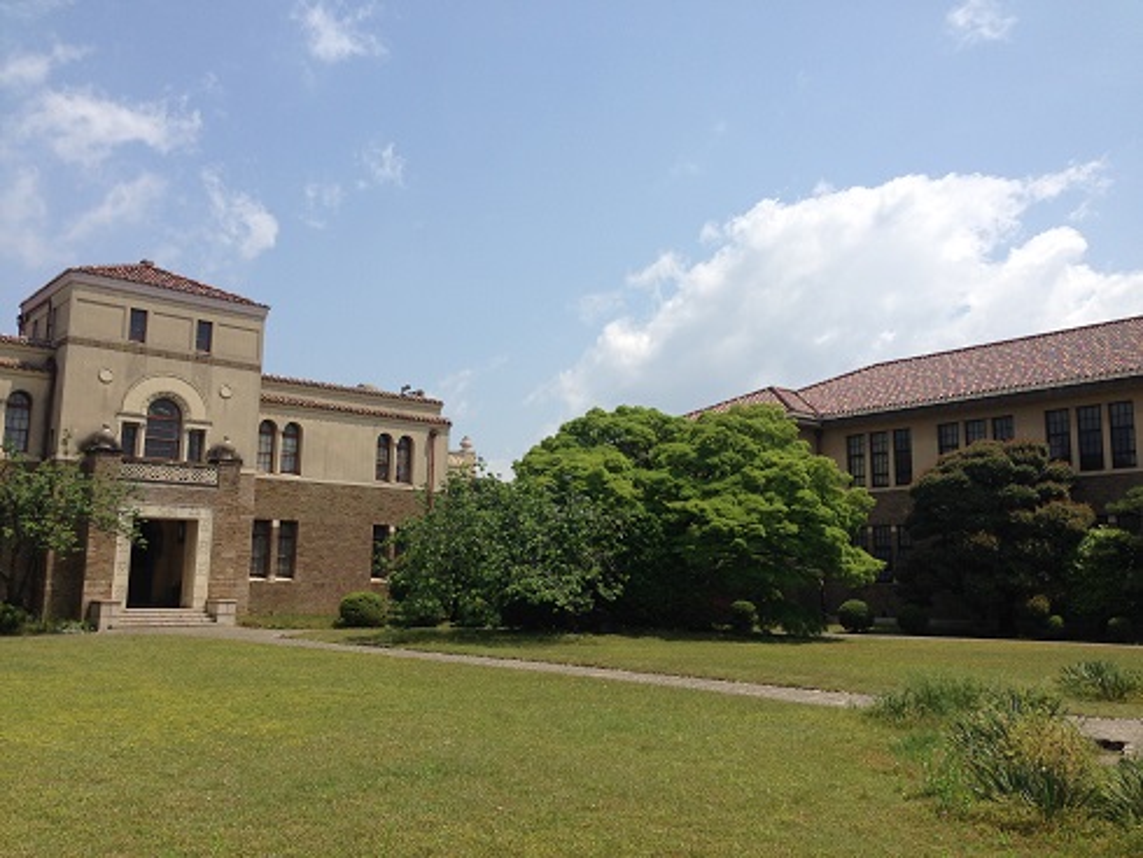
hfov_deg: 55.3
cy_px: 429
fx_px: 1090
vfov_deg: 43.0
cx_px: 572
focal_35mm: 33
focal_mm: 4.12
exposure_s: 1/1869
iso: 50
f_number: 2.4
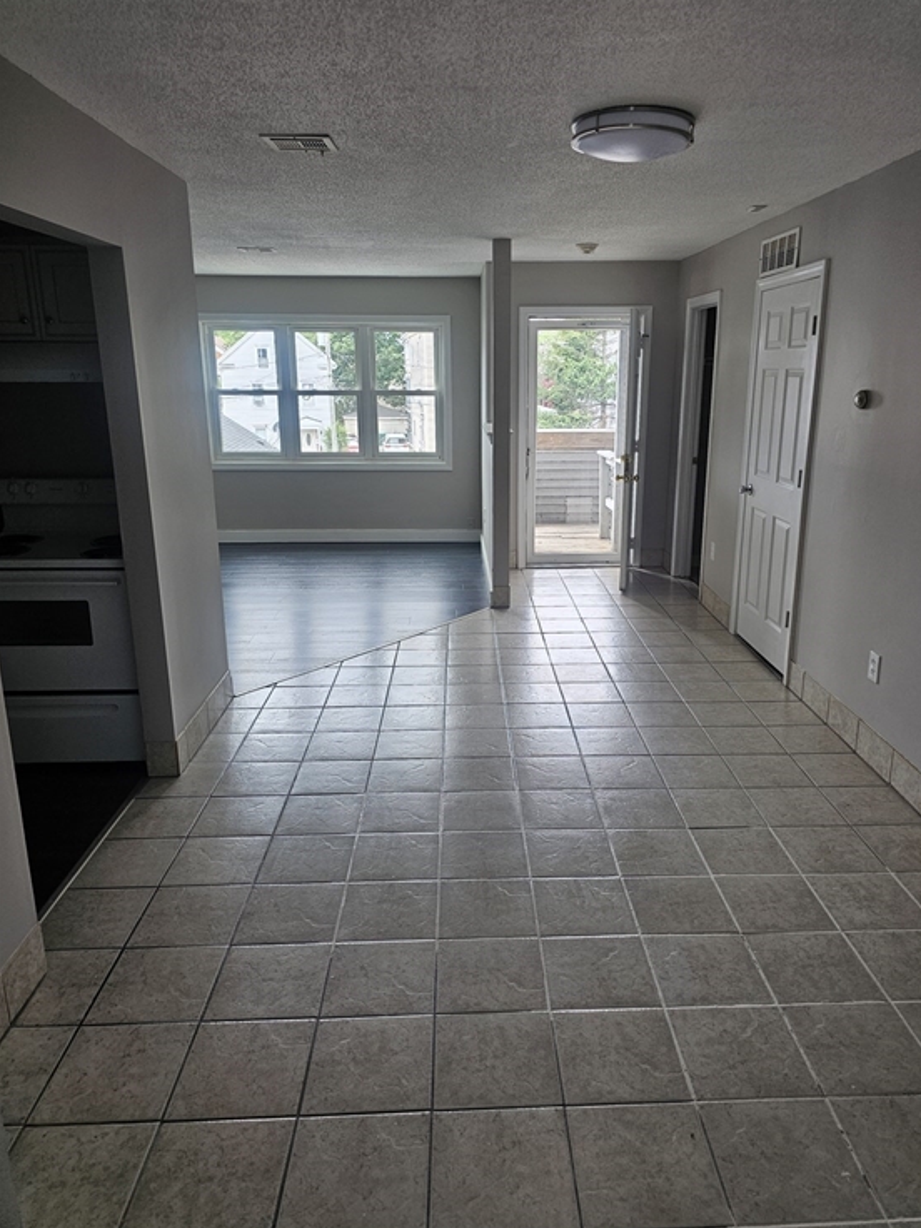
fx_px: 851
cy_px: 596
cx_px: 477
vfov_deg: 71.6
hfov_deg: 56.8
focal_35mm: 24
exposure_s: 1/120
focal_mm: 6.3
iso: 50
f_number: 1.7
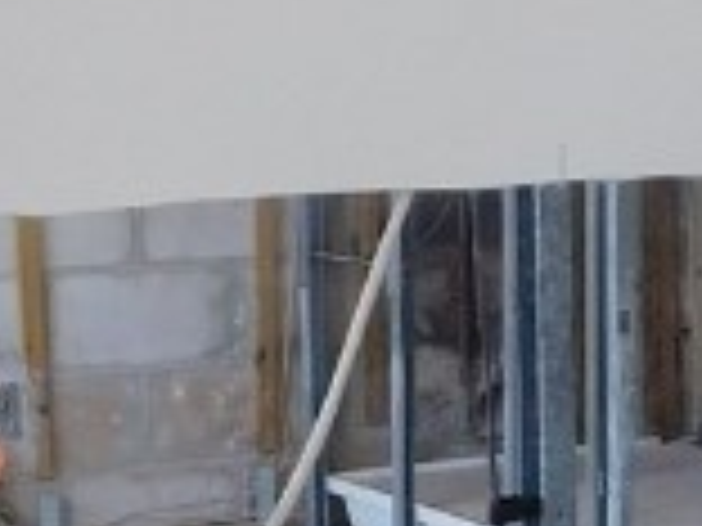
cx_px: 918
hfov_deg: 12.7
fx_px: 3062
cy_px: 396
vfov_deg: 9.8
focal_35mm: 151
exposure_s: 1/30
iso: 125
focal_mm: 4
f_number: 3
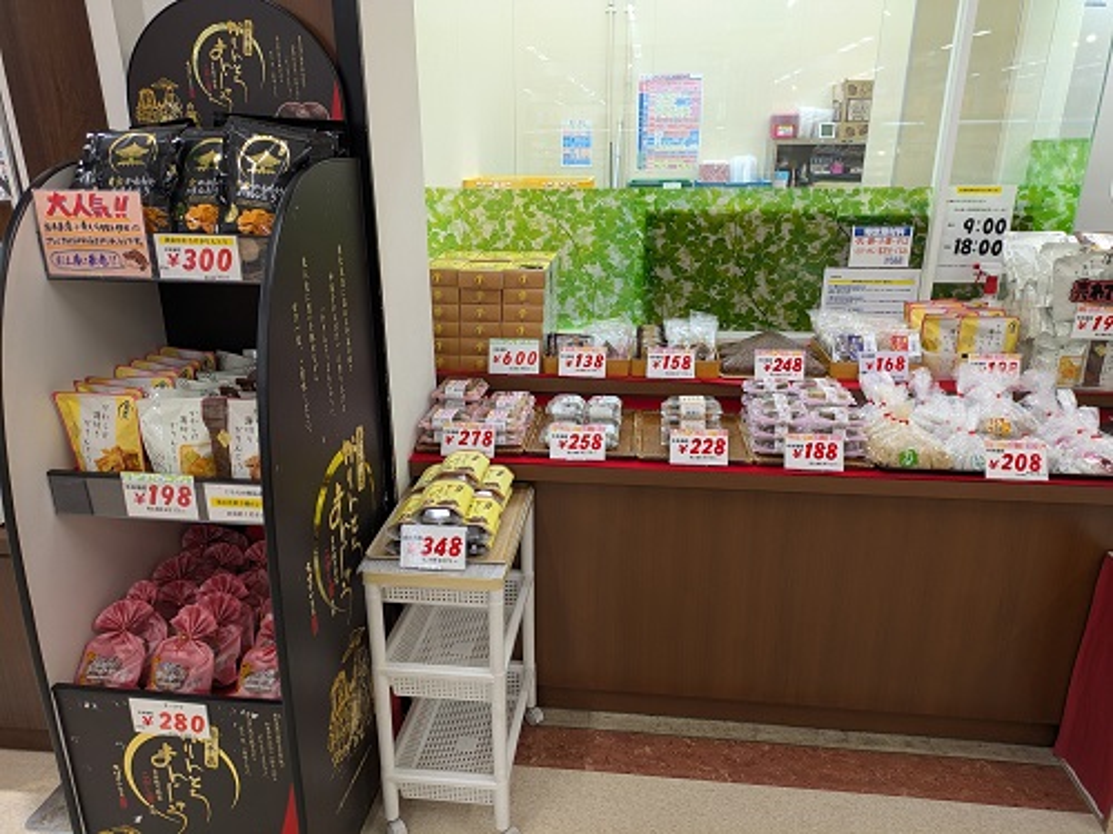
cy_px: 417
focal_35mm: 25
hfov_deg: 69.4
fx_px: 804
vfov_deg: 54.9
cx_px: 556
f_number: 1.89
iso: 53
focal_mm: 5.43
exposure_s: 1/50
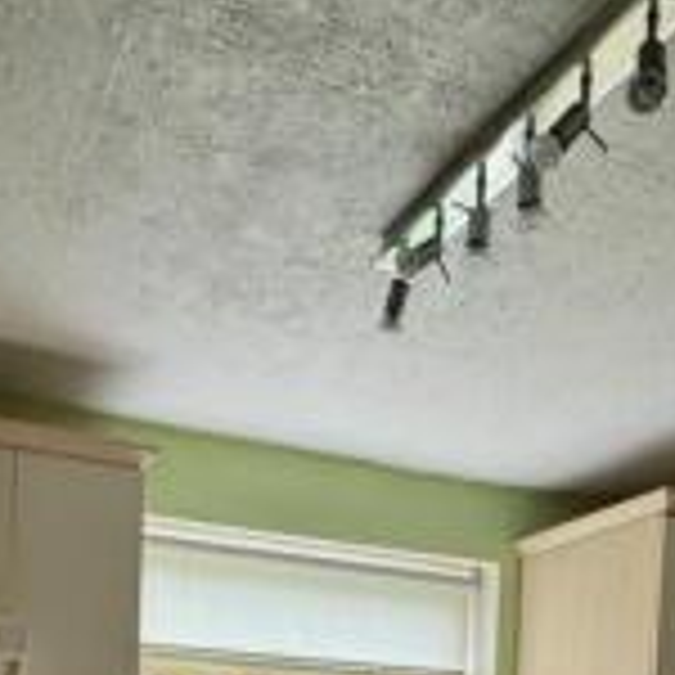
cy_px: 929
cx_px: 263
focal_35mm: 48
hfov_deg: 35.2
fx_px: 1059
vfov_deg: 27.8
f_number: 2.2
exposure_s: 1/99
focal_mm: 2.22
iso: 320
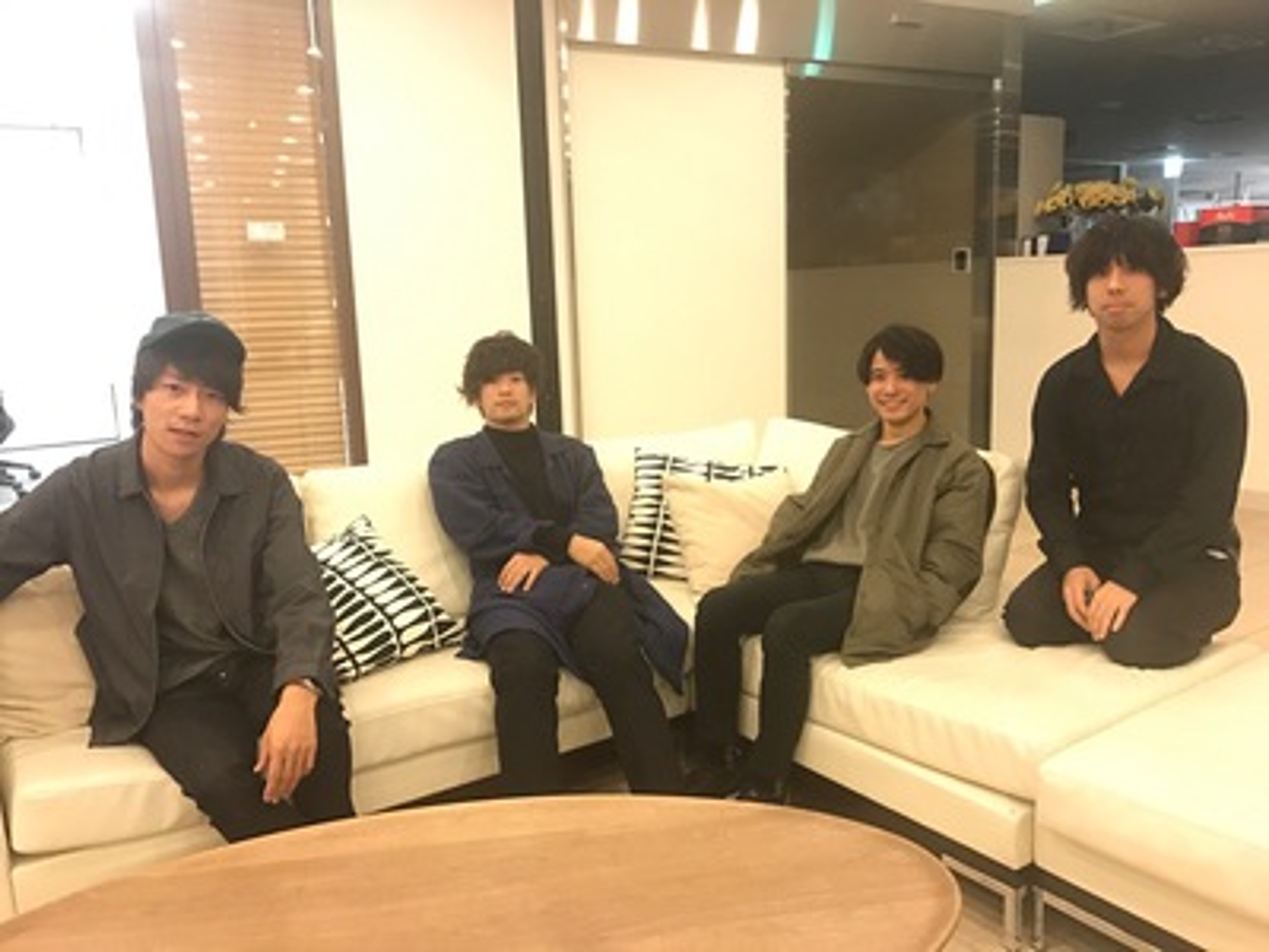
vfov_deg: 49.7
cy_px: 476
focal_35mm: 28
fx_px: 1026
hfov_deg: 63.4
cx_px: 634
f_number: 1.8
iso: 100
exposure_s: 1/12
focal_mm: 3.99
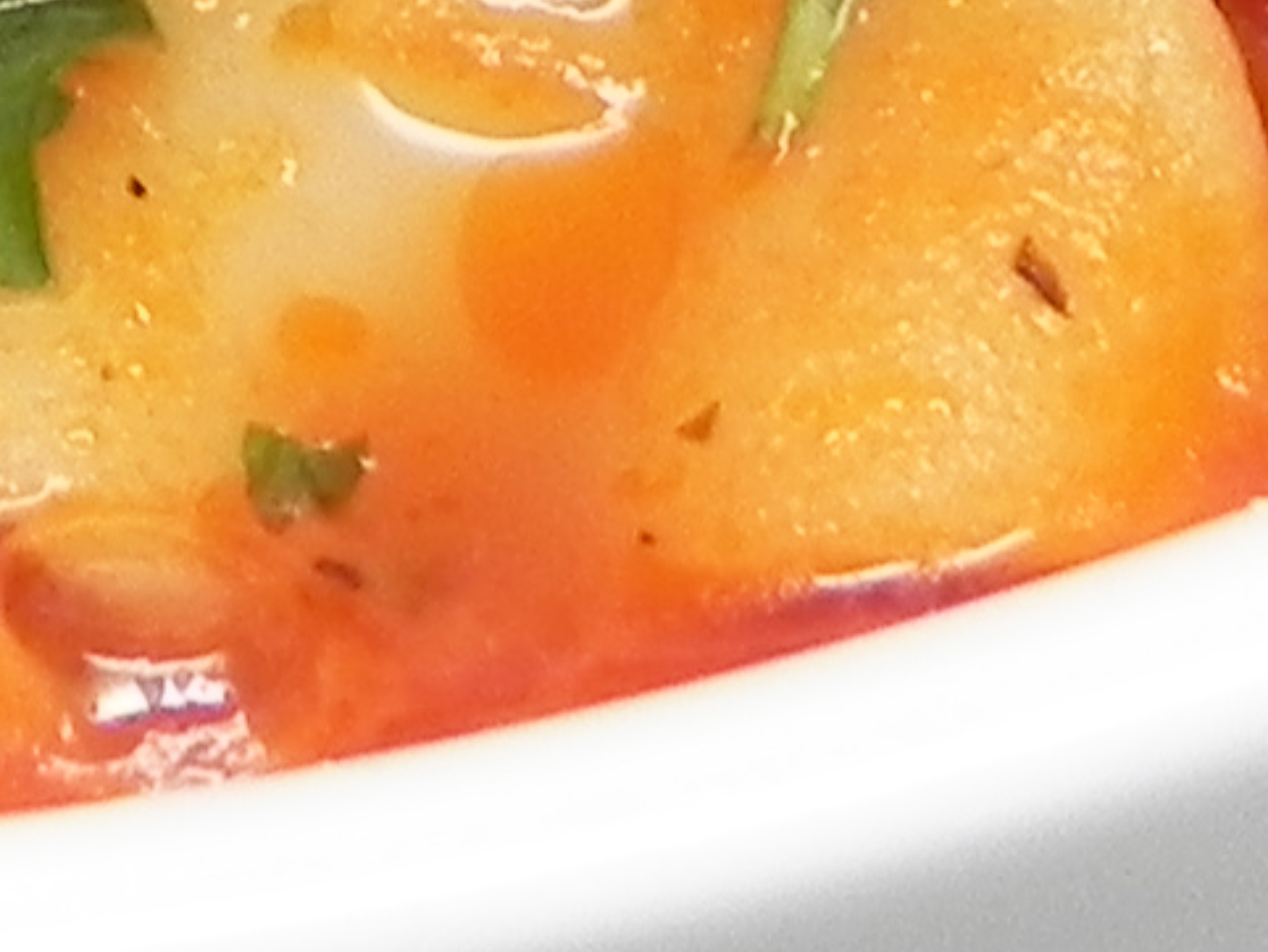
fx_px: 10262
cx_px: -789
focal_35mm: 280
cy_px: -1123
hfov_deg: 6.9
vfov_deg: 5.2
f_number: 3.2
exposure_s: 1/41
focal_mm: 6.6
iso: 160
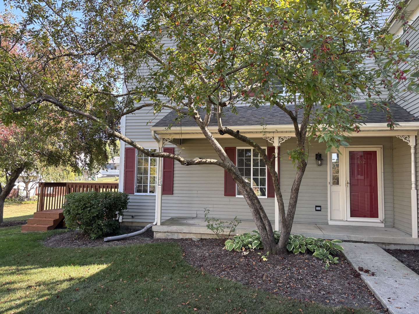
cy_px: 157
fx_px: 315
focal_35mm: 26
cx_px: 210
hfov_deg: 67.3
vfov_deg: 53.1
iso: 40
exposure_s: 1/173
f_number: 1.6
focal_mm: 5.96
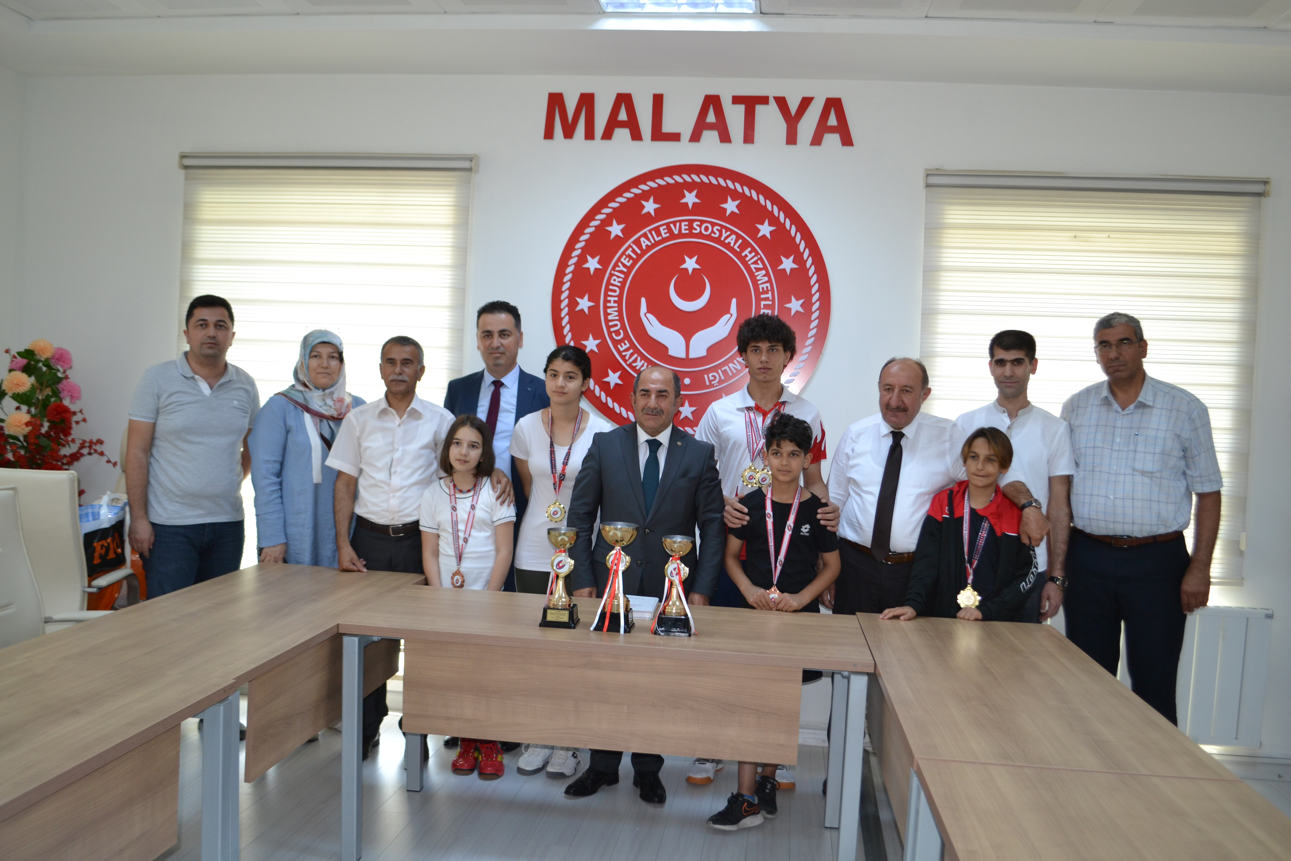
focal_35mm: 30
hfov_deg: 61.9
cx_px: 646
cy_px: 430
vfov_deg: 43.6
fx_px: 1076
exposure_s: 1/60
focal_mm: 20
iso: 450
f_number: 3.8
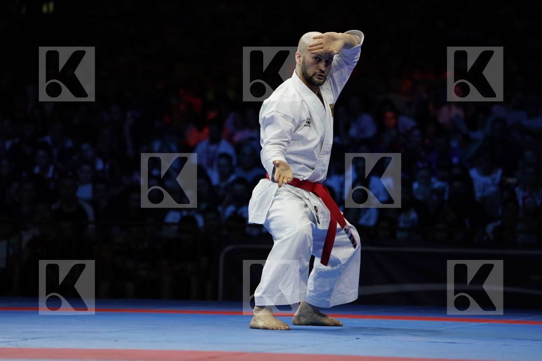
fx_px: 2951
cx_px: 271
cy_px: 180
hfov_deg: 10.5
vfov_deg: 7.0
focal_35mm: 196
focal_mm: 196
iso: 1600
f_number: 5.6
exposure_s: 1/500
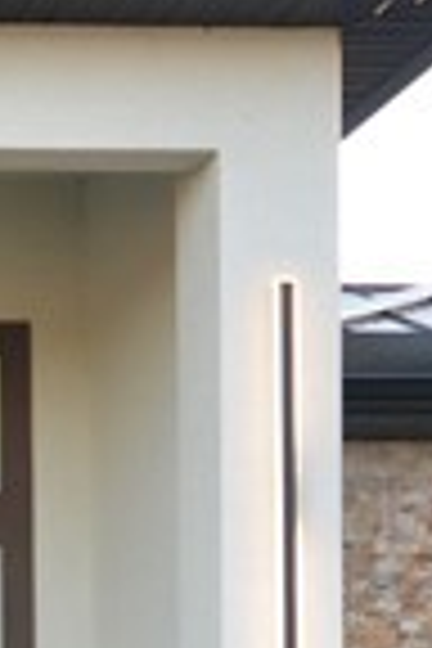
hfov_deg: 11.2
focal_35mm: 113
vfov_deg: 16.9
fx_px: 2034
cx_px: -376
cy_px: 871
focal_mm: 10
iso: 250
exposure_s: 1/125
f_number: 5.6
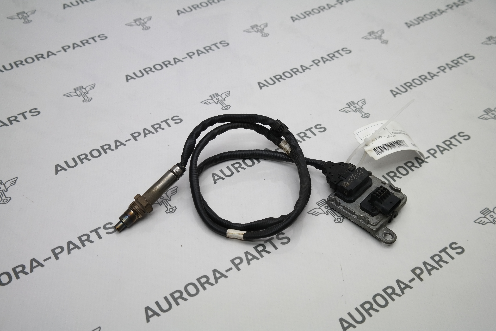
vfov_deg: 27.0
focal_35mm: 50
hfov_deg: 39.6
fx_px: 689
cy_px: 166
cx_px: 248
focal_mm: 33
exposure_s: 1/125
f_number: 4.5
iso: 200
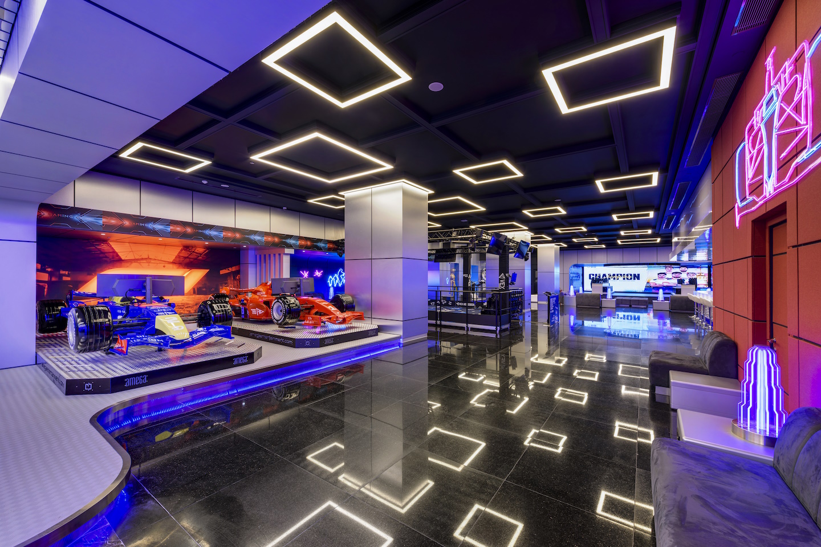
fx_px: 319
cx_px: 410
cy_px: 274
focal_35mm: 14
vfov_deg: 81.2
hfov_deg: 104.3
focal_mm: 14
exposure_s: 1/2
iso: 100
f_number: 11
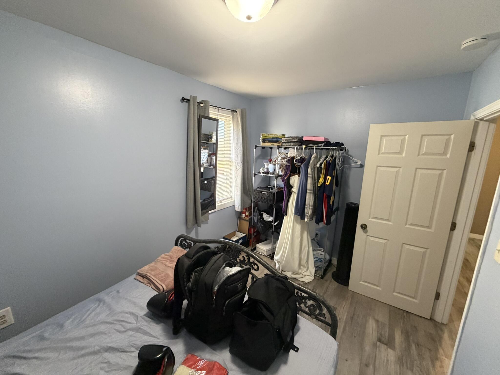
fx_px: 202
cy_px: 188
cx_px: 250
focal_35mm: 14
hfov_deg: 102.1
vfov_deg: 85.7
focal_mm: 2.22
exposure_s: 1/60
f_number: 2.2
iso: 400
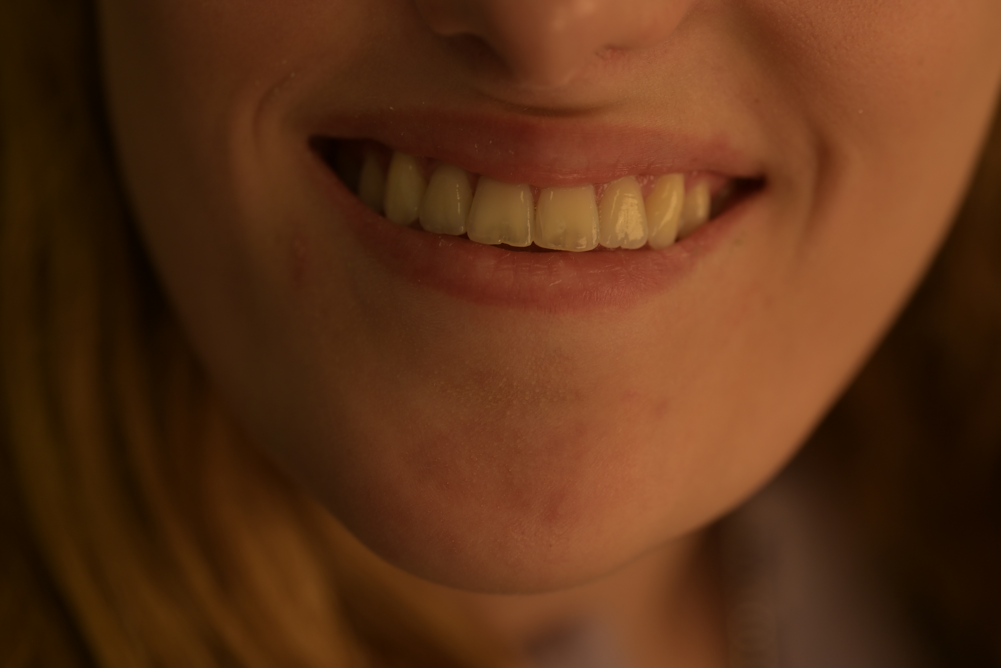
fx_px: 2921
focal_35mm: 105
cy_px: 334
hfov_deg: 19.4
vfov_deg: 13.1
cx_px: 500
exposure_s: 1/125
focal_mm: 105
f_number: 5.6
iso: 200
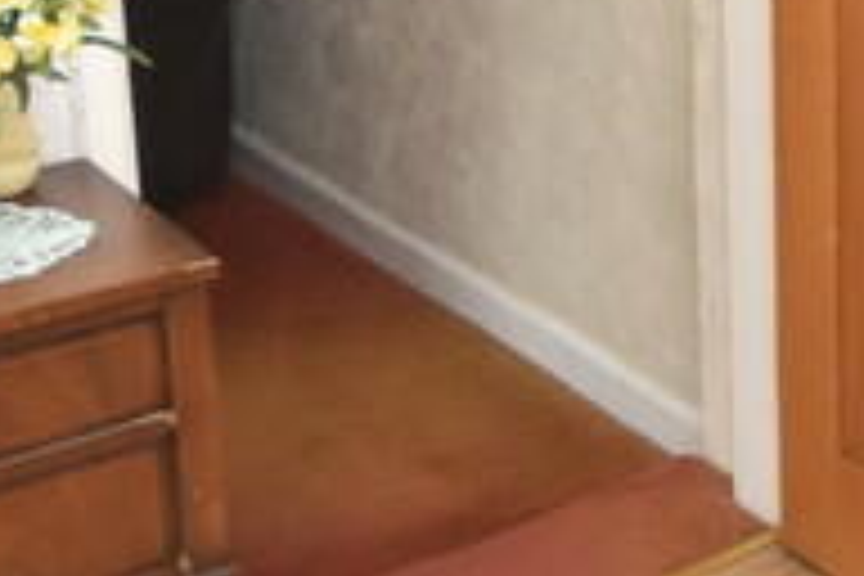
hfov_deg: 23.3
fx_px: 1920
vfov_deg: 16.4
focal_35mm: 80
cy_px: -115
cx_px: 1022
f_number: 4
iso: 1100
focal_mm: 10
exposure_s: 1/125
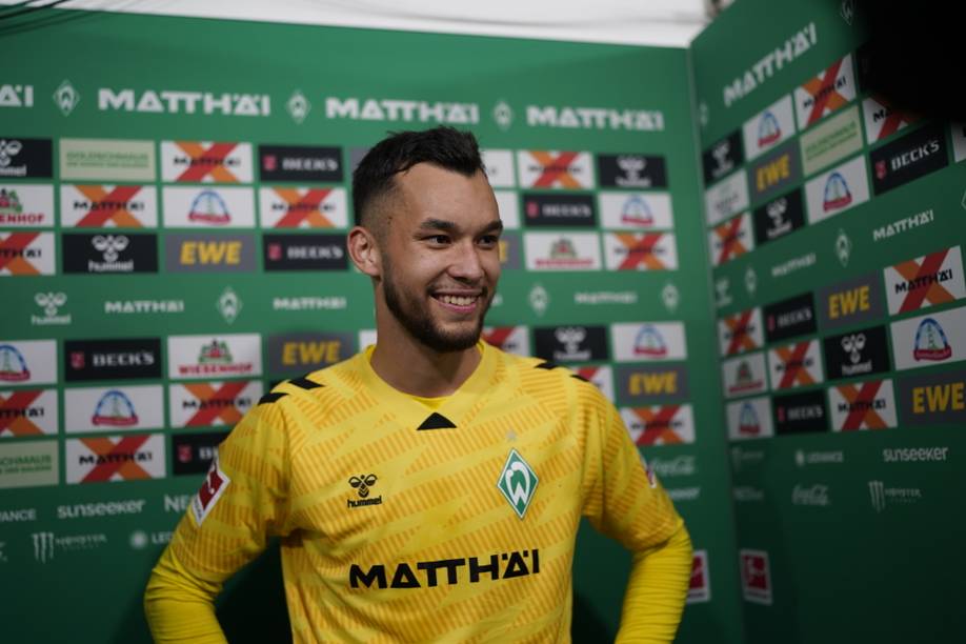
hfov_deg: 54.4
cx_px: 483
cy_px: 322
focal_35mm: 35
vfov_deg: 37.9
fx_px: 939
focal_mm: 35
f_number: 1.4
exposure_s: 1/500
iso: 200
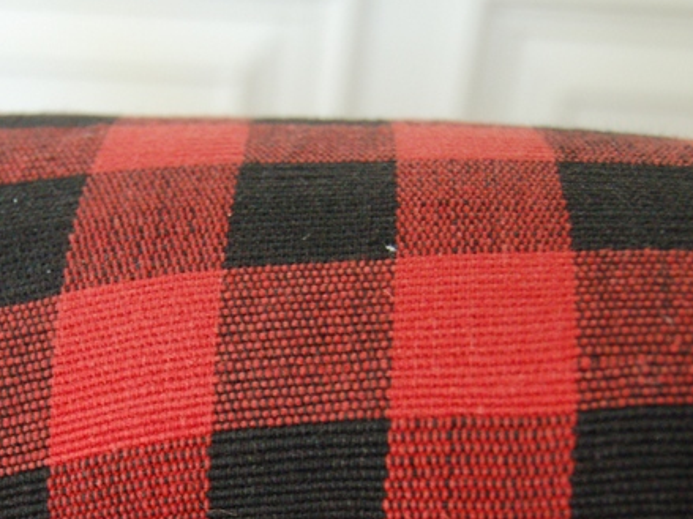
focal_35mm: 77
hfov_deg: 24.9
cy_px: 440
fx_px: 1541
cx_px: 137
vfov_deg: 18.9
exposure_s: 1/40
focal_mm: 26
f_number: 4.2
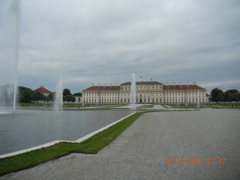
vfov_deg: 46.8
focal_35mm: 30
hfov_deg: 60.0
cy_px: 90
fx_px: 208
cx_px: 120
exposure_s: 1/346
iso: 160
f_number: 7
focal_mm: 5.4
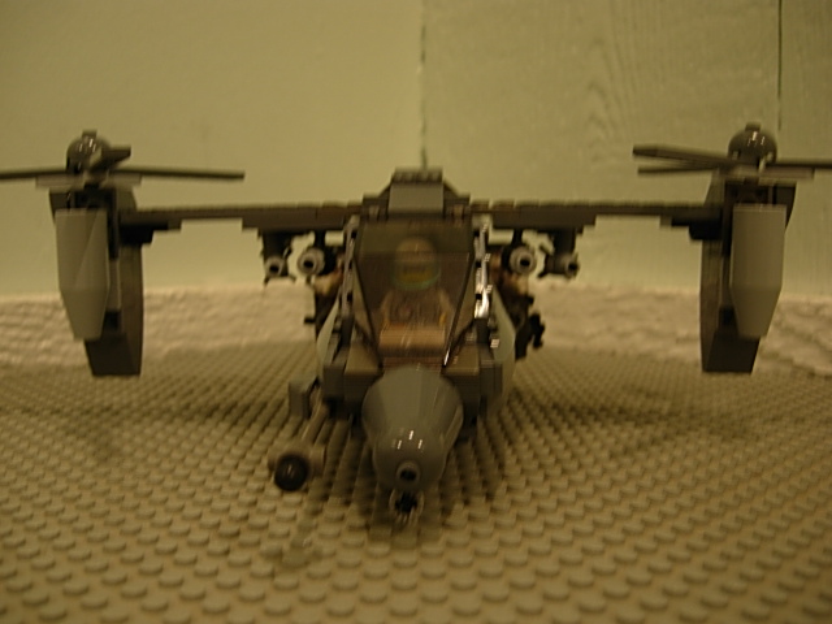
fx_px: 865
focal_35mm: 36
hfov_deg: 51.4
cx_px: 416
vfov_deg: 39.7
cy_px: 312
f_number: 2.7
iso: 72
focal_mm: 7.5
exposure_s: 1/4
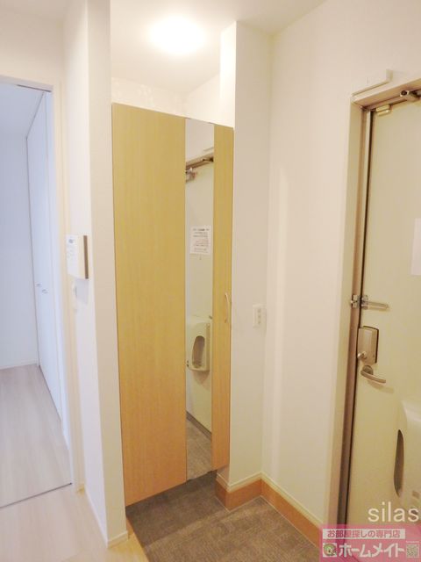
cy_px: 281
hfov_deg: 63.4
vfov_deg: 79.0
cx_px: 210
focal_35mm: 21
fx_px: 341
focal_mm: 3.7
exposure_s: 1/30
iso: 400
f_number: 3.5
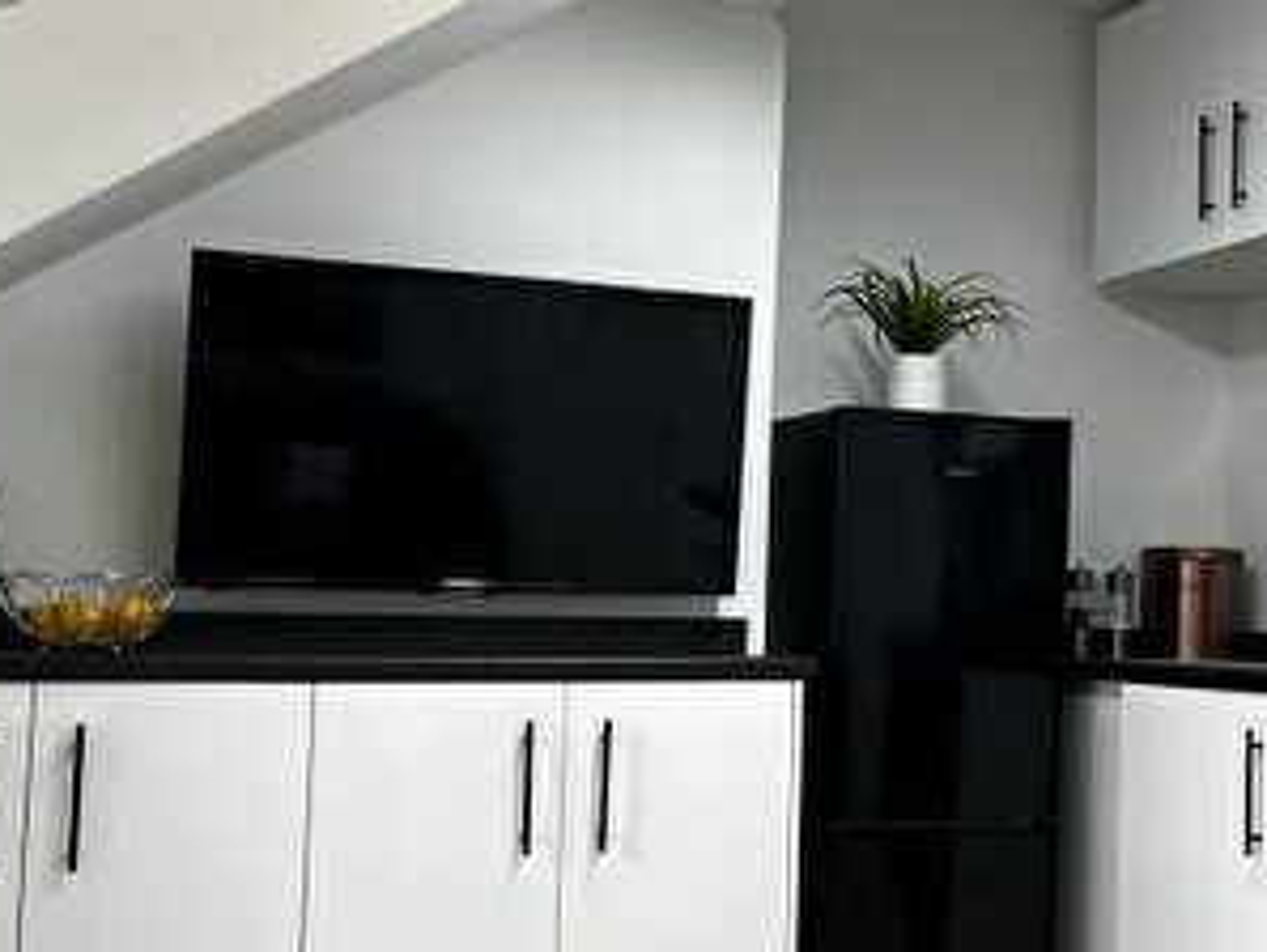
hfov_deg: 30.5
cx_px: 1088
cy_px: 436
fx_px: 2234
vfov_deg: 24.1
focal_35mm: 61
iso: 32
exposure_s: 1/107
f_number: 1.6
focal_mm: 5.1
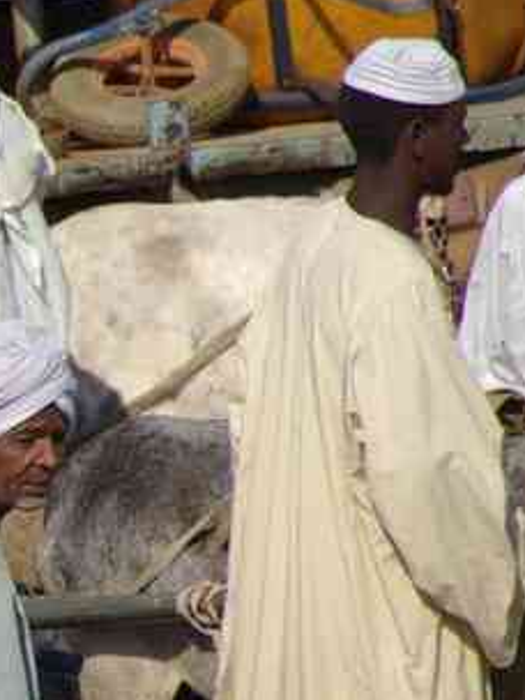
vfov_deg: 1.9
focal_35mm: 1044
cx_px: -516
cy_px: 352
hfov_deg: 1.4
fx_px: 21112
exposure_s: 1/350
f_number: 8
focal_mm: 220
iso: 100
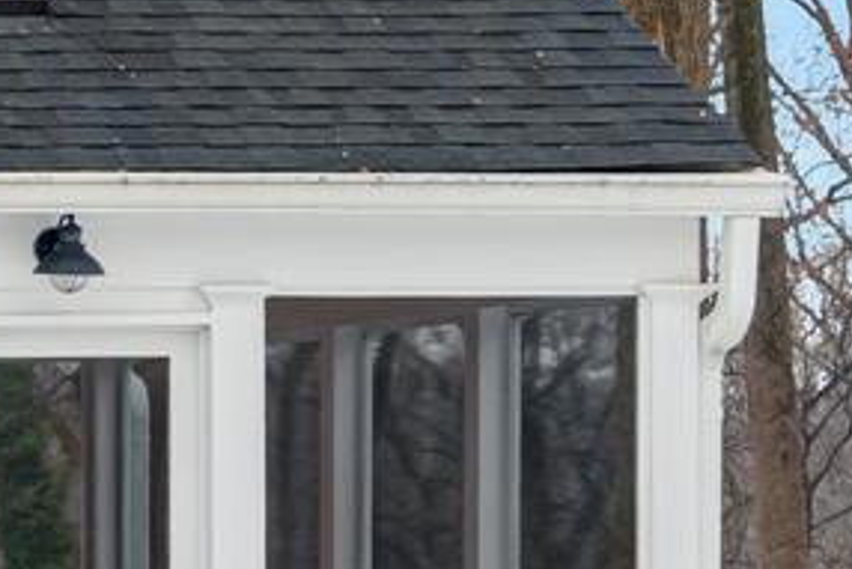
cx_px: -1375
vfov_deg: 7.0
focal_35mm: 193
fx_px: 4570
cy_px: -201
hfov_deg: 9.2
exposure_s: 1/250
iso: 640
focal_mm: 27
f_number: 8
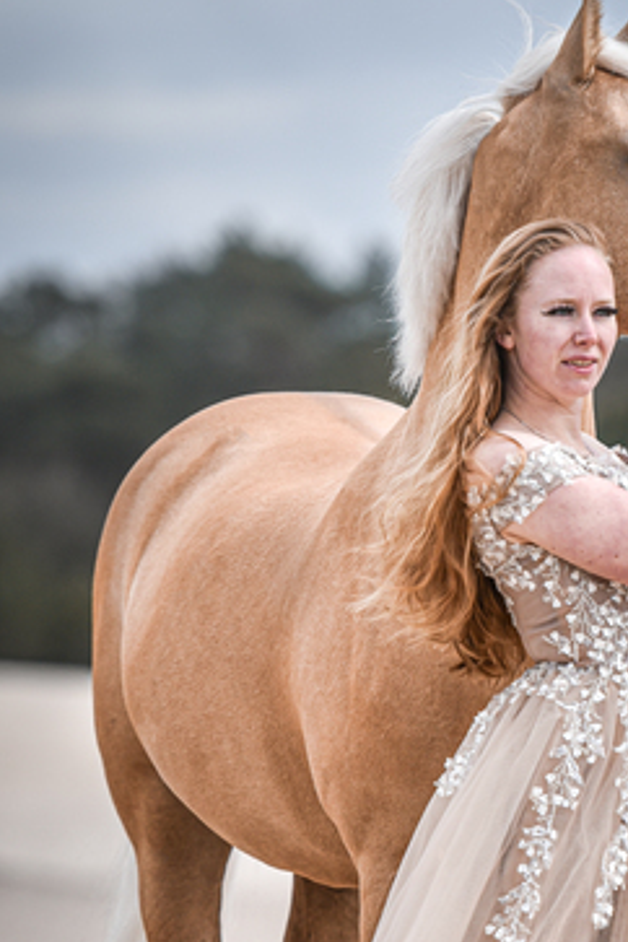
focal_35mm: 342
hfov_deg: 4.0
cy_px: 647
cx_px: 535
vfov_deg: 6.0
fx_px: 8948
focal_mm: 180
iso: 100
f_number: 2.8
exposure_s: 1/2000
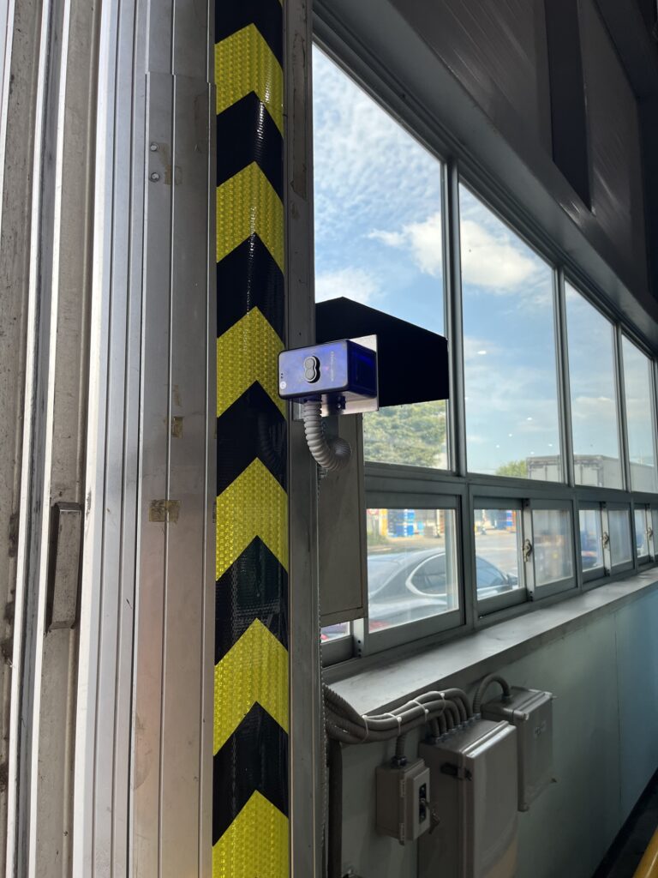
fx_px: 659
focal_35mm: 26
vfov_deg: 67.3
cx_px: 329
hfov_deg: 53.1
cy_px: 439
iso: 50
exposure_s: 1/467
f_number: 1.6
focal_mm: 5.1
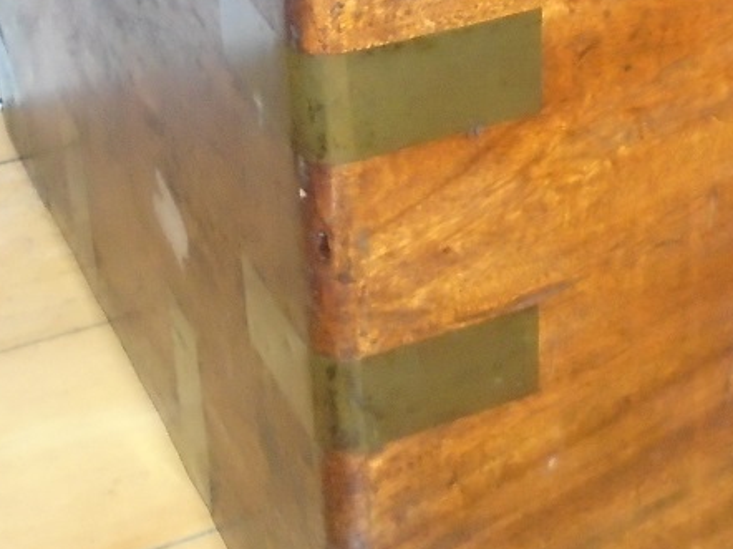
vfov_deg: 16.0
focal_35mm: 91
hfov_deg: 19.9
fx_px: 1926
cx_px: 939
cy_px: 61
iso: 400
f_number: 3.2
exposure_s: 1/30
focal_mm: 4.6
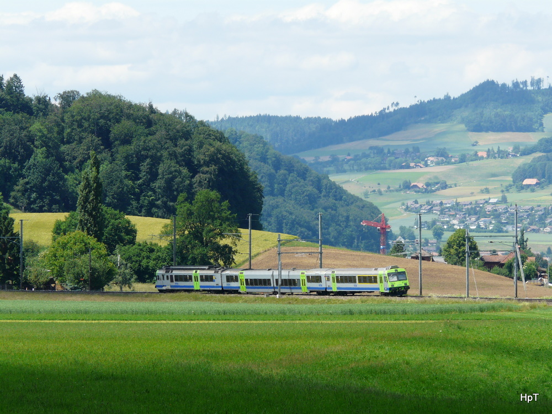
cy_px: 207
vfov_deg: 5.7
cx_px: 276
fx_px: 4162
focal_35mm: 261
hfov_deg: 7.6
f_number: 5.6
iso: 100
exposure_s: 1/400
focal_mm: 42.9
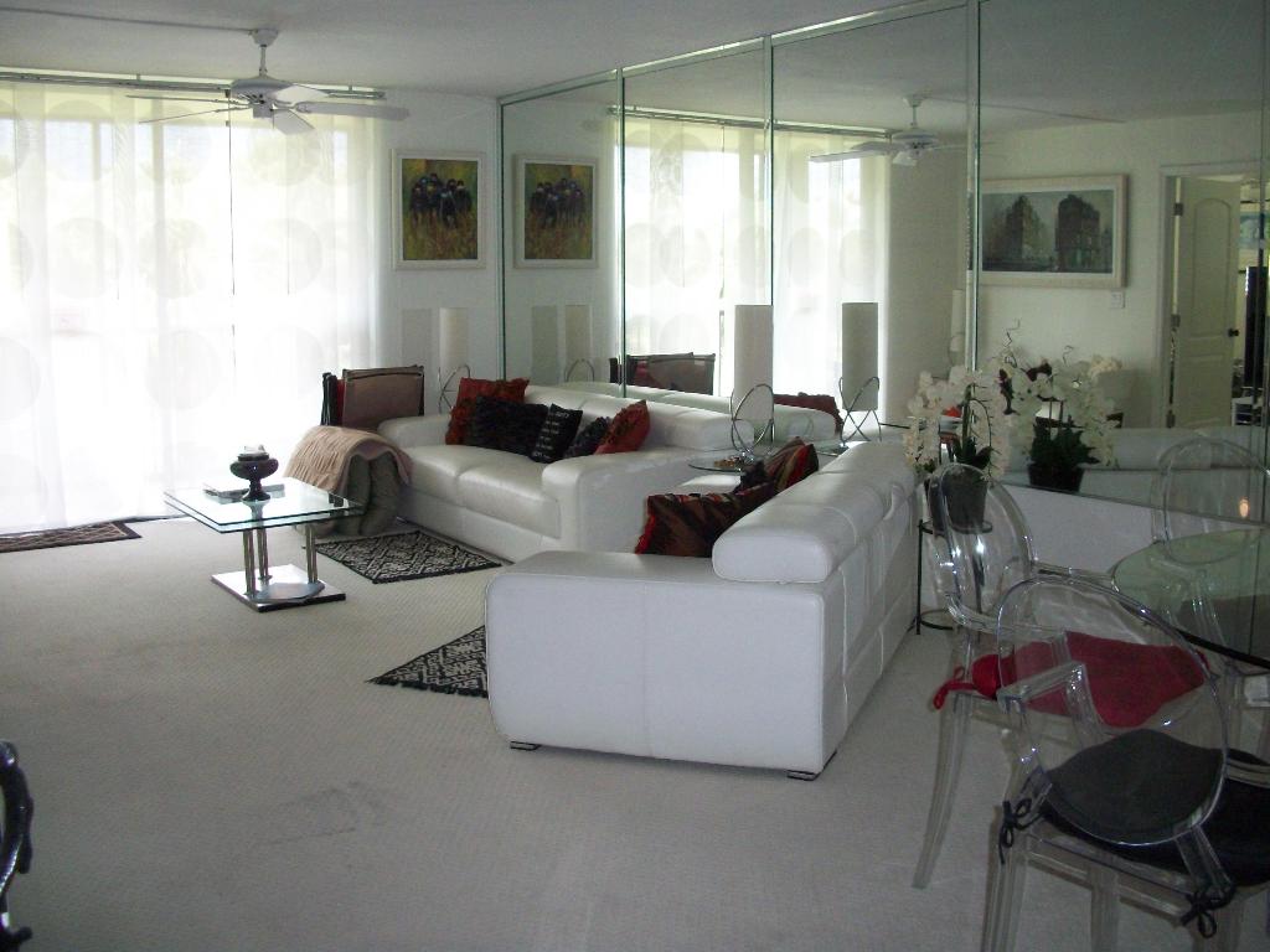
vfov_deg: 40.7
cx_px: 635
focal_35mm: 35
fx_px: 1284
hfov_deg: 52.6
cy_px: 476
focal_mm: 6.3
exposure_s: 1/125
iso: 305
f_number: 3.1
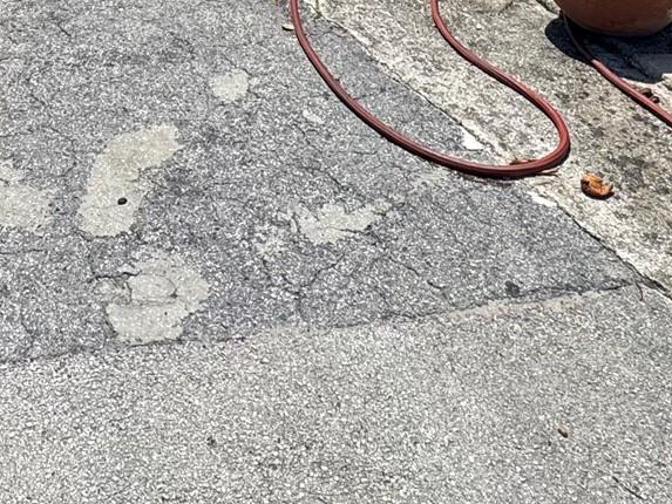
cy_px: -339
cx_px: 66
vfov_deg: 21.7
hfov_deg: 35.9
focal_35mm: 50
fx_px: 971
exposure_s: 1/1709
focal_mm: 2.22
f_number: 2.2
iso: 40
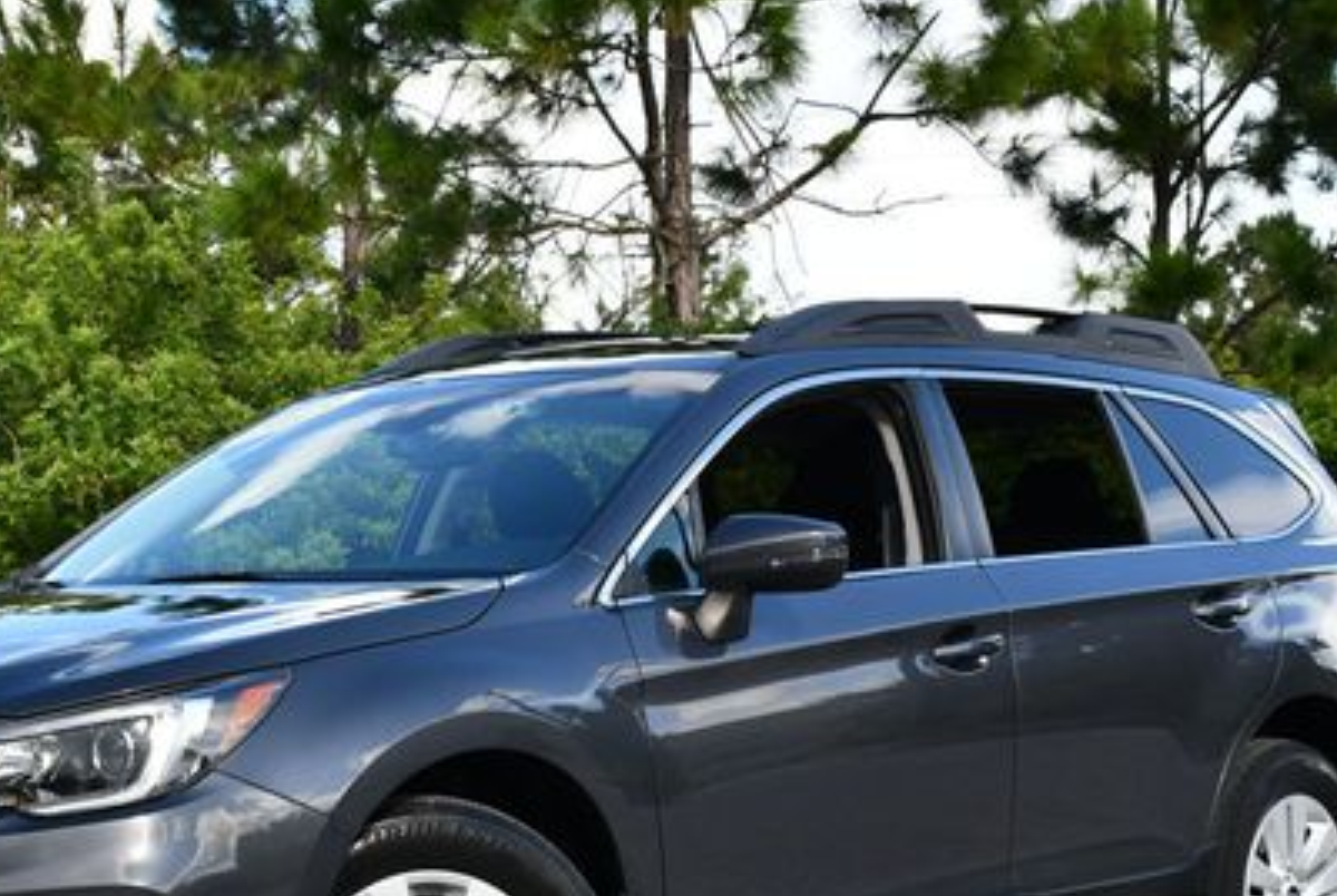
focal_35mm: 96
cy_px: 655
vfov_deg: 14.3
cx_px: 488
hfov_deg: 21.2
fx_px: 3571
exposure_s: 1/250
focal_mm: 30
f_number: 8
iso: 200
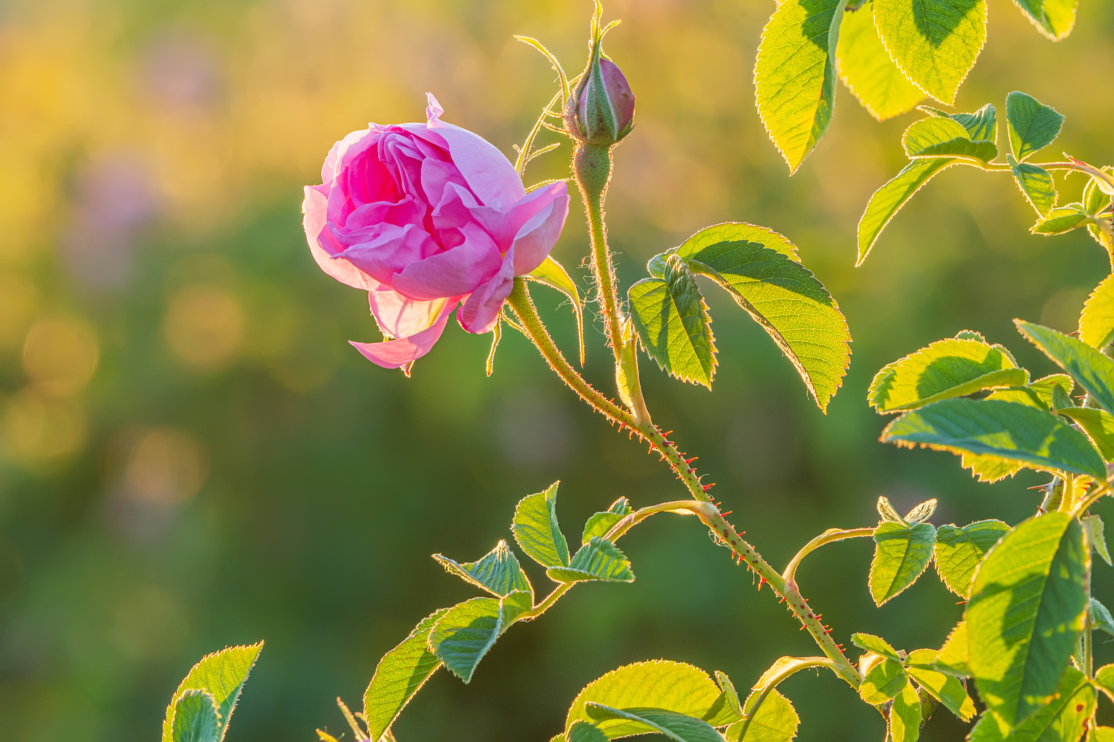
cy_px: 371
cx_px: 557
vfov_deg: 3.1
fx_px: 13924
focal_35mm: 450
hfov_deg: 4.6
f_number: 11
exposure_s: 1/50
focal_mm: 300
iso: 320
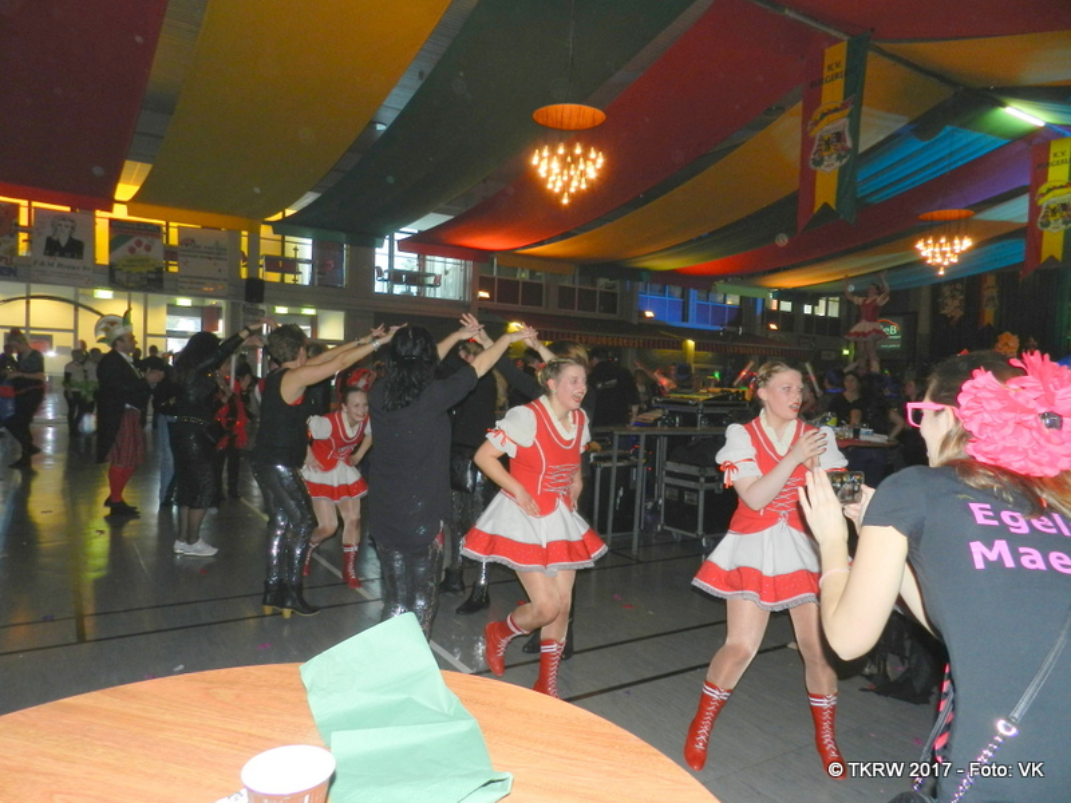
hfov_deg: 73.9
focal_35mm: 23
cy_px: 402
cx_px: 536
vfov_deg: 58.9
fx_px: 712
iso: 200
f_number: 3.4
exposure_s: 1/30
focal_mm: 4
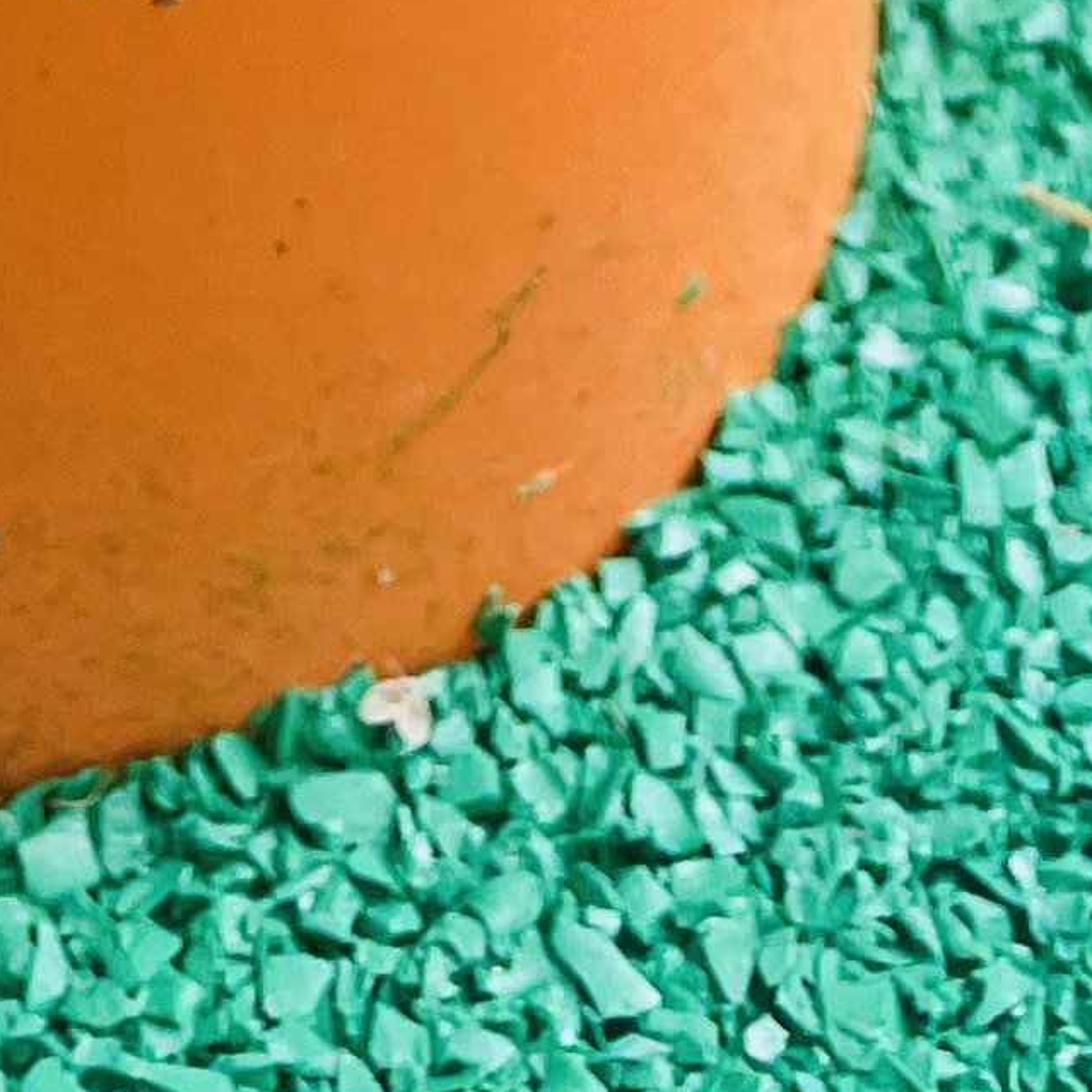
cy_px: -2170
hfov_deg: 12.0
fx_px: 5175
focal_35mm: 145
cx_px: 277
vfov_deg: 9.5
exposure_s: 1/121
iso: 40
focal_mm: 4.2
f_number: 1.6
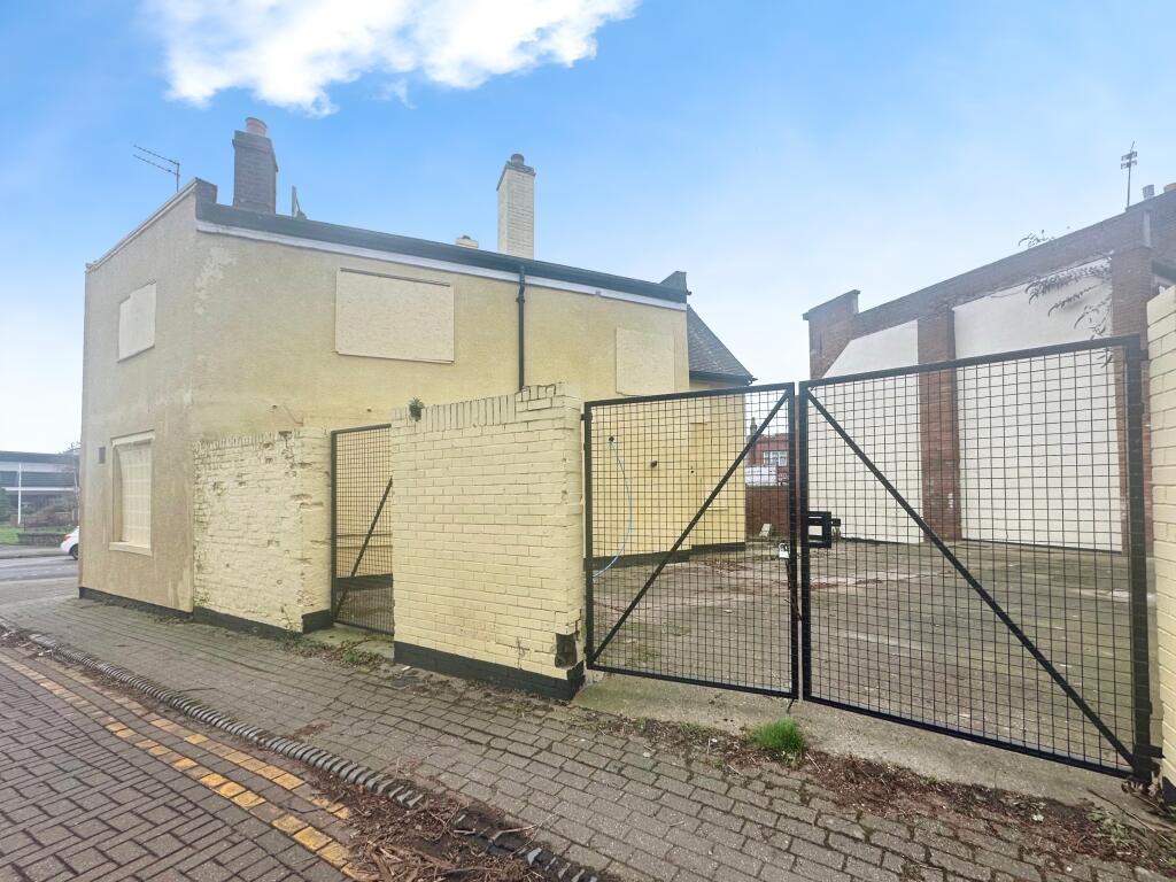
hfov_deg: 102.1
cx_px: 588
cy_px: 441
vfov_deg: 85.7
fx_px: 476
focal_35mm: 14
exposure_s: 1/148
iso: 40
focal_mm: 2.22
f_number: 2.2
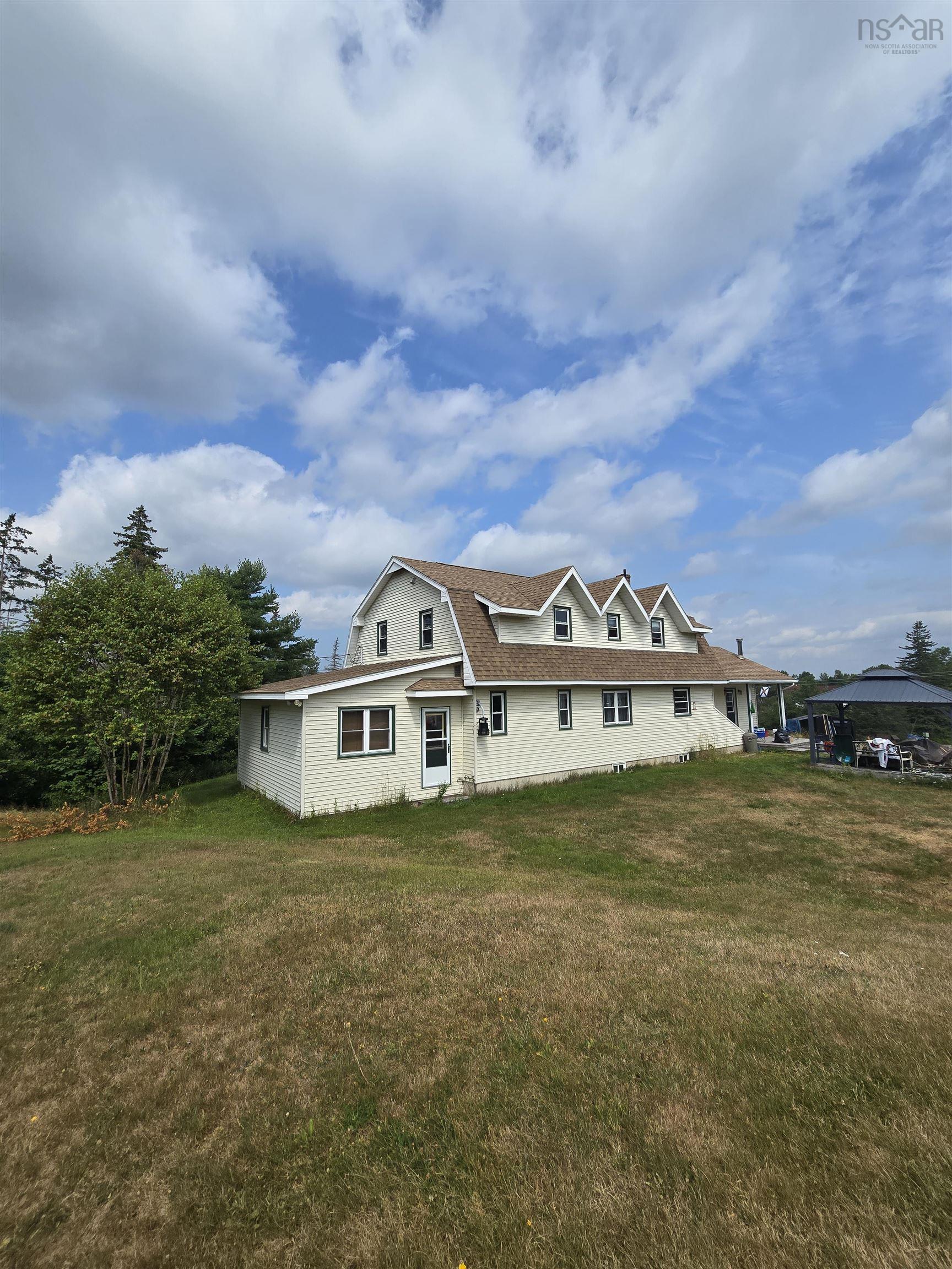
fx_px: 477
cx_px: 476
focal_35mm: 13
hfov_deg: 89.9
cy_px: 634
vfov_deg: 106.2
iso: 50
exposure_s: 1/2969
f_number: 2.2
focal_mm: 2.2
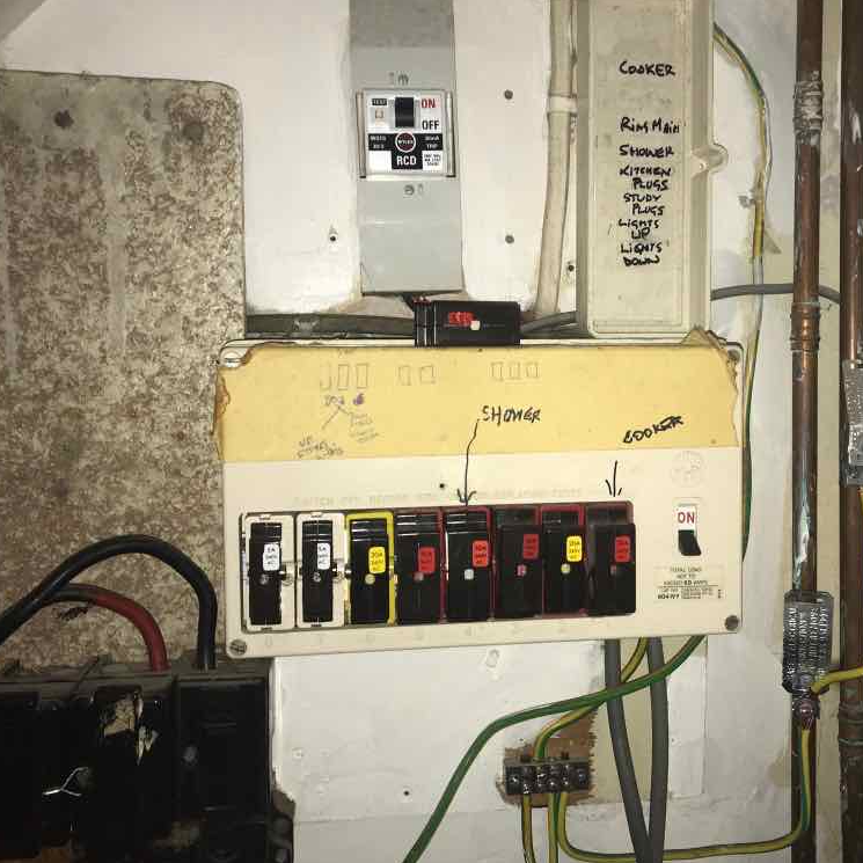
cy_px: 423
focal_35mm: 34
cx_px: 505
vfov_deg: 48.4
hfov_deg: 48.2
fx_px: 959
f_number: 1.8
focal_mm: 3.99
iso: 20
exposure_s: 1/57
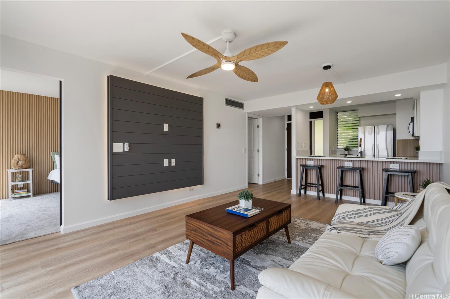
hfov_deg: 96.7
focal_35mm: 16
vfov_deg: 73.7
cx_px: 225
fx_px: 200
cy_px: 150
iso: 200
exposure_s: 1/125
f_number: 8
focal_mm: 16
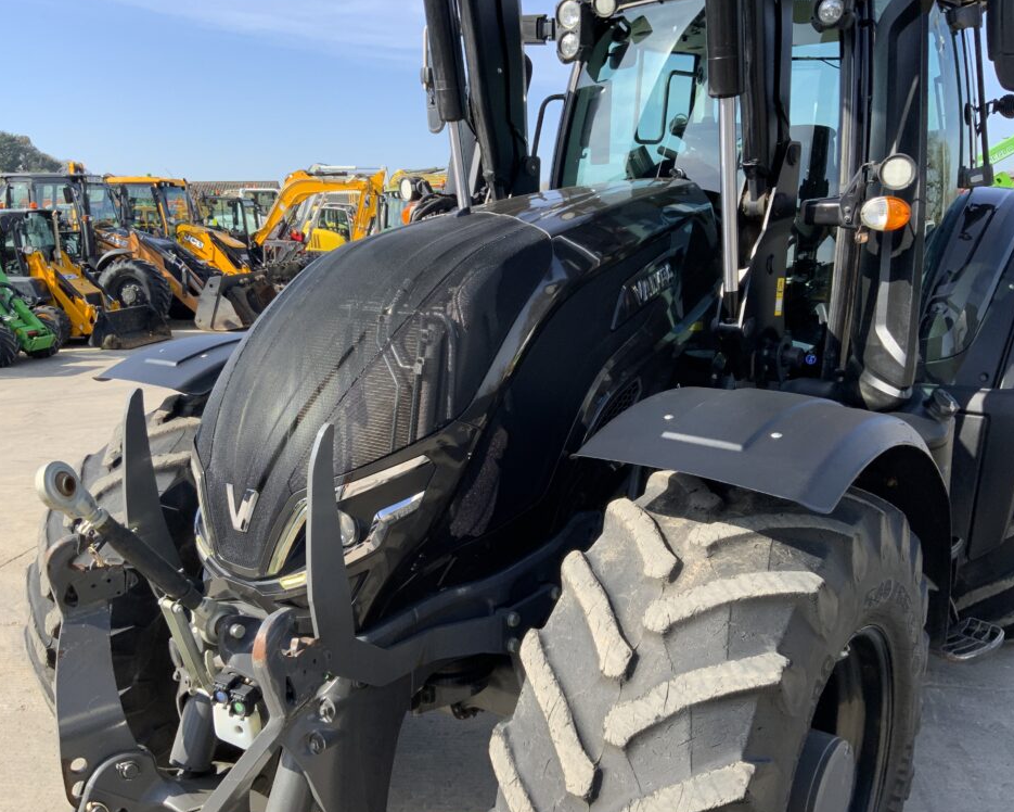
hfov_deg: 57.2
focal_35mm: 31
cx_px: 514
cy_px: 407
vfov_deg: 47.1
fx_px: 930
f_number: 1.8
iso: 16
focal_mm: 3
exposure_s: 1/739
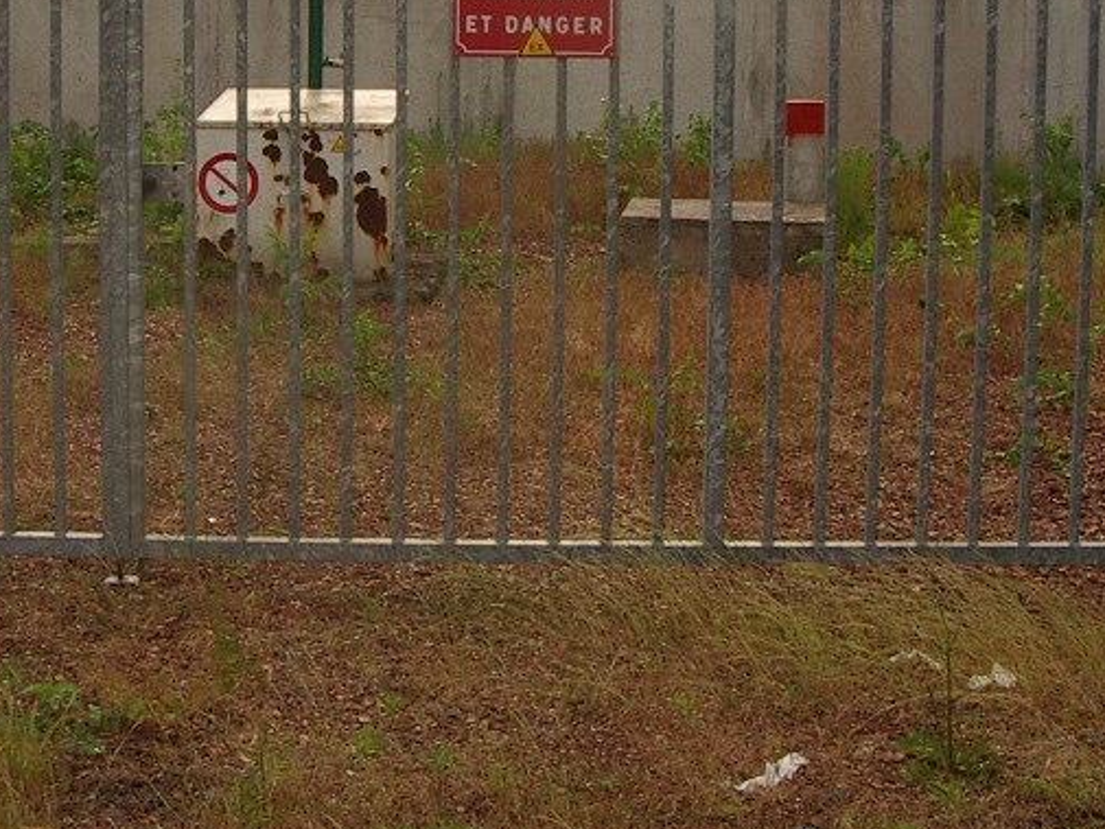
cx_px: 249
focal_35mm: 77
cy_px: 230
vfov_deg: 19.0
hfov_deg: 25.0
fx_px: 2459
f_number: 4.8
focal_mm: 5.8
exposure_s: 1/320
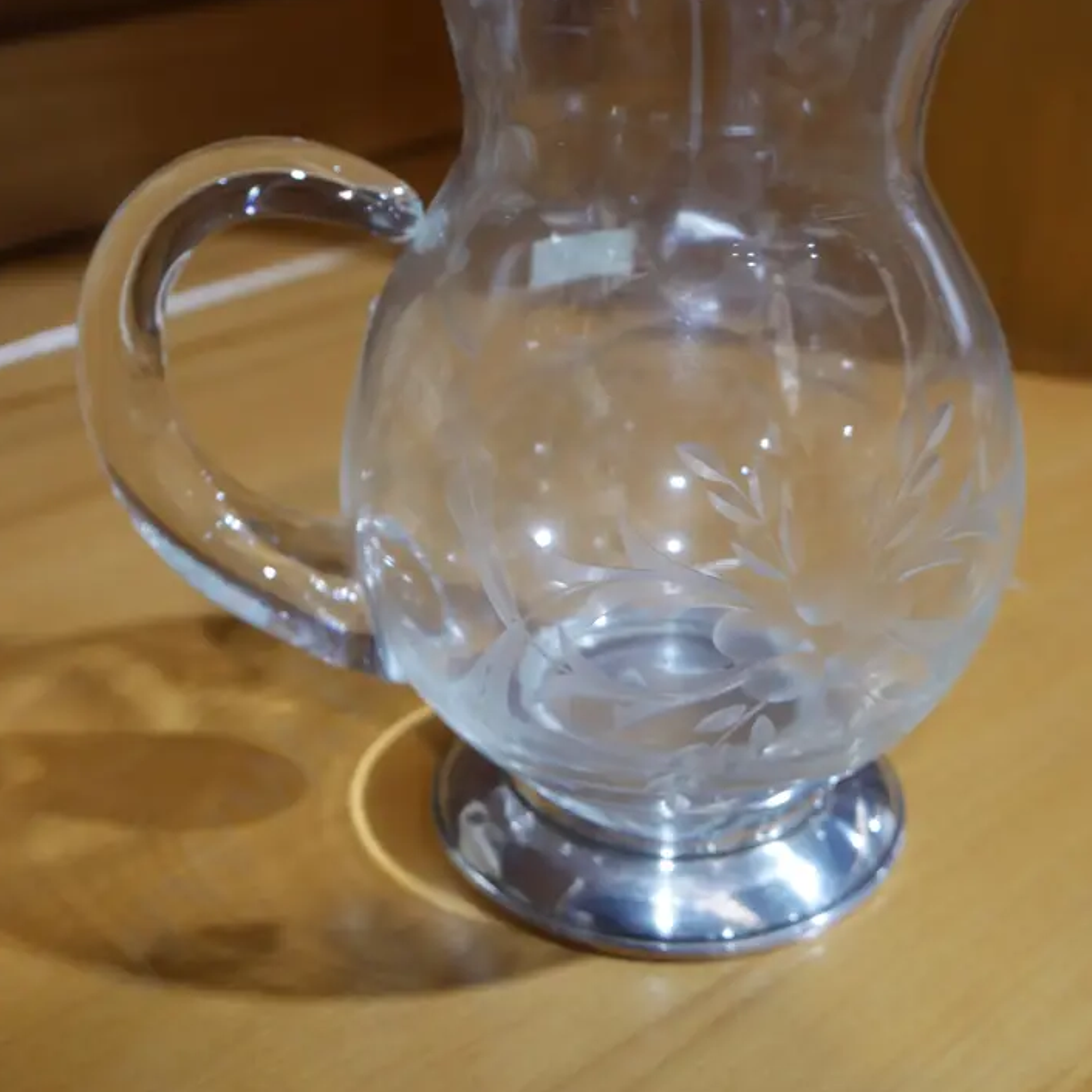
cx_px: 587
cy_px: 363
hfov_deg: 29.1
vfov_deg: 28.9
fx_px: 2106
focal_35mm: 59
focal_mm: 23
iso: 800
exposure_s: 1/60
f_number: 5.1
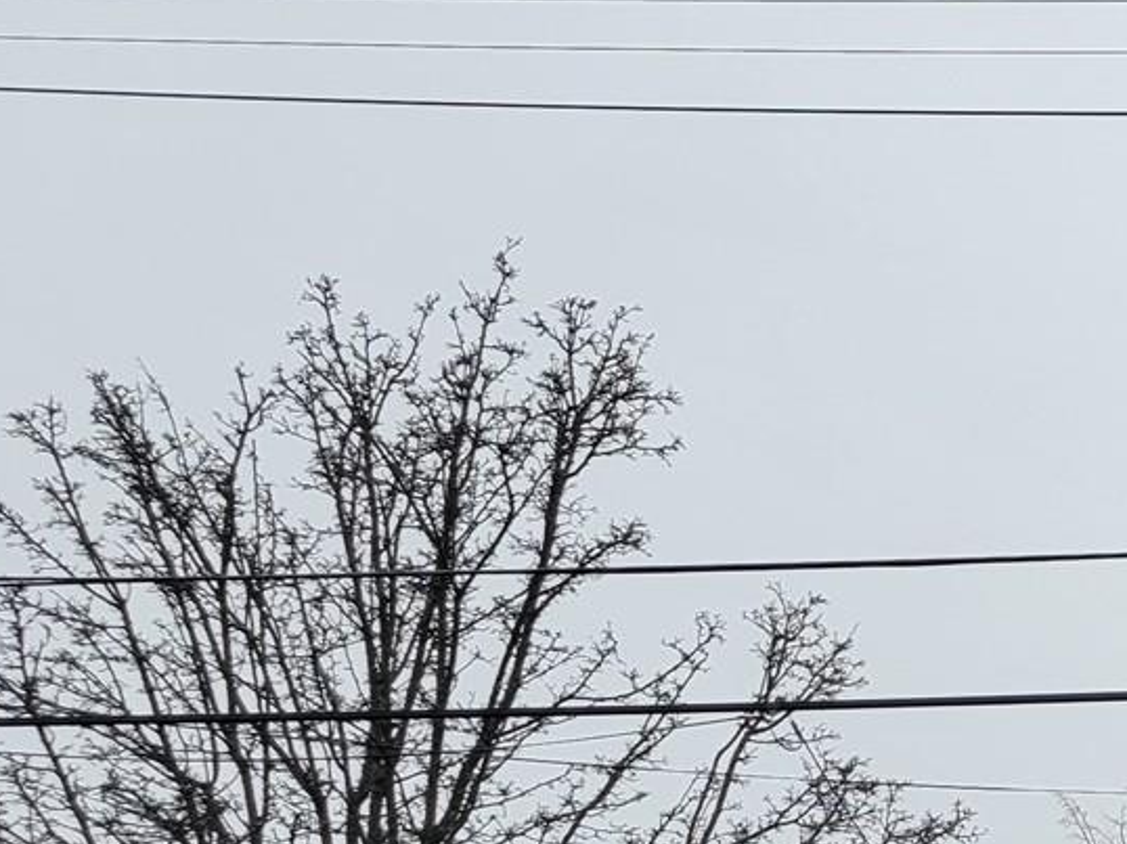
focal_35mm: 99
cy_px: 1194
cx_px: 1615
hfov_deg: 18.0
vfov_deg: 14.1
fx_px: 3222
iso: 40
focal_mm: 5.4
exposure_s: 1/377
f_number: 1.8
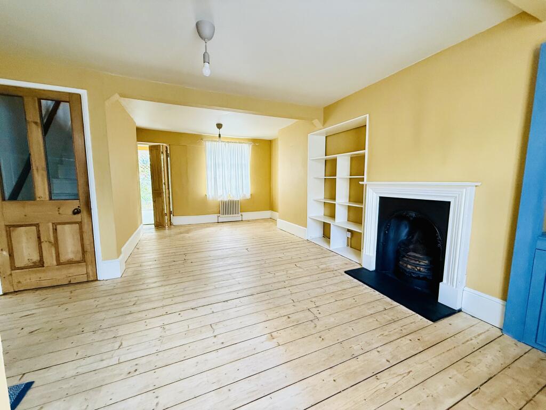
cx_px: 273
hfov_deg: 102.1
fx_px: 221
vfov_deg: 85.7
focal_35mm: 14
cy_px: 205
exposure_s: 1/68
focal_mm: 2.22
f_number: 2.2
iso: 320
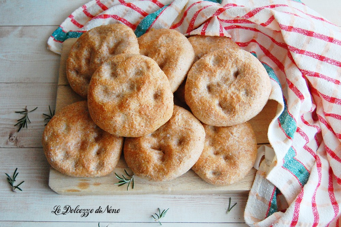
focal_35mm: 48
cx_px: 170
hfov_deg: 41.1
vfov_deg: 28.0
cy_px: 114
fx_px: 454
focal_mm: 32
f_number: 4.5
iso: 800
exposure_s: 1/10
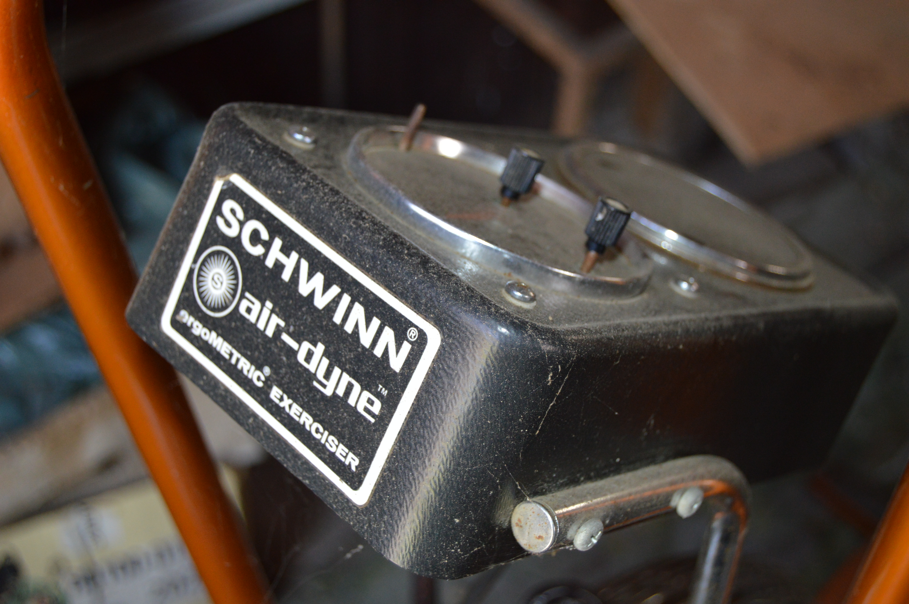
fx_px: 1438
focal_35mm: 57
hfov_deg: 35.1
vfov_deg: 23.7
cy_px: 302
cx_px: 454
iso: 800
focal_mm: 38
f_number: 4.8
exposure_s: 1/60
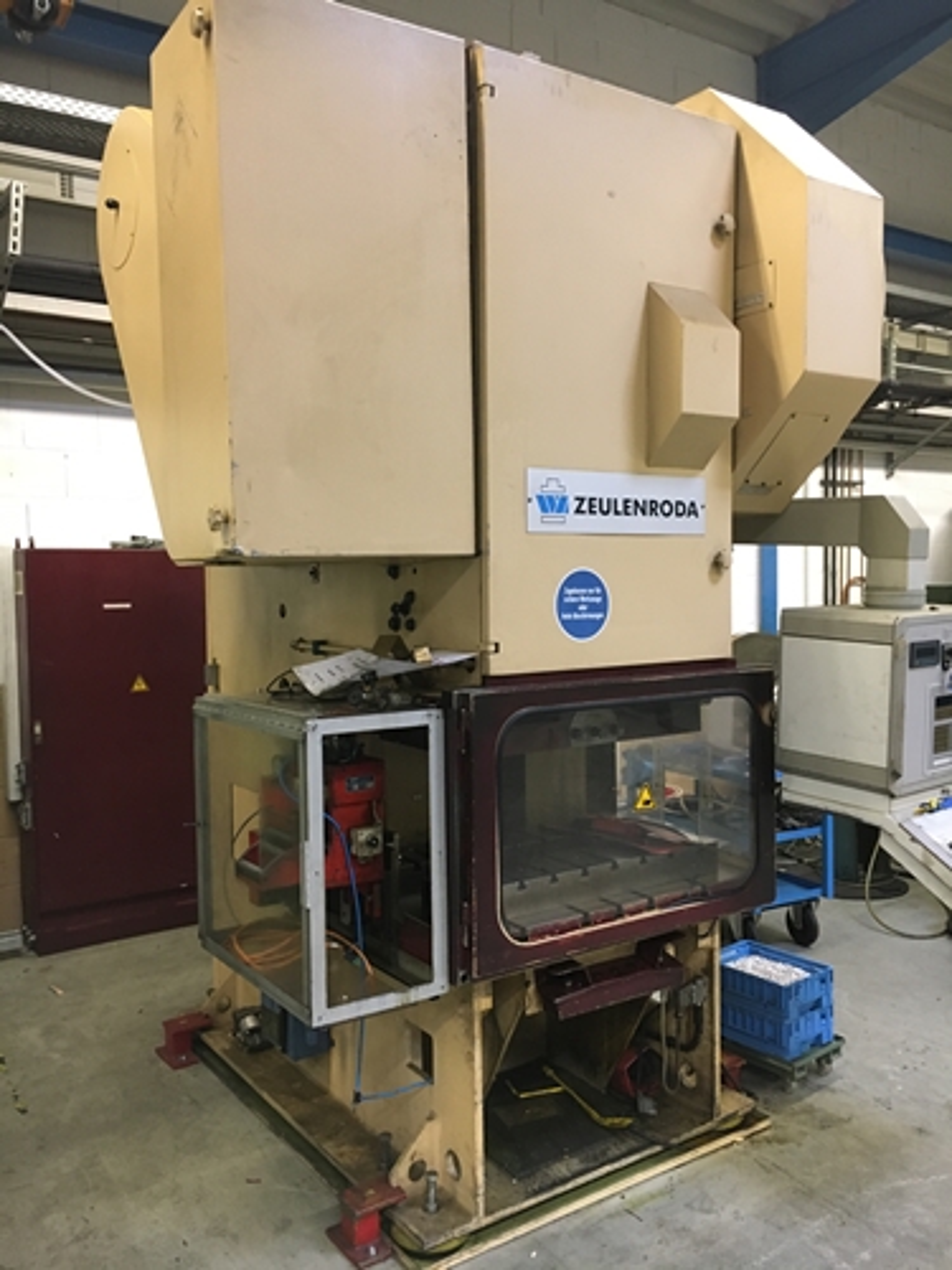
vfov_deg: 61.7
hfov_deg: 48.2
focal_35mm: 29
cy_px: 635
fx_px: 1063
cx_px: 476
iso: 200
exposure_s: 1/33
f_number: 2.2
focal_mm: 4.15
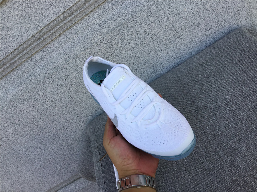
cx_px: 128
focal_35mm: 31
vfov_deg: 45.4
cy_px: 96
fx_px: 230
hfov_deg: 58.4
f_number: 2.4
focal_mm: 3.3
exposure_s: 1/314
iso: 25
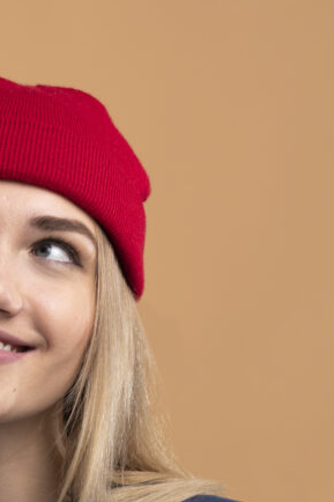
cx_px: 51
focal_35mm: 177
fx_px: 2465
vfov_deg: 11.5
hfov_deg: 7.7
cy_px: 541
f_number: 8
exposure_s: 1/160
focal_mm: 75
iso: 100
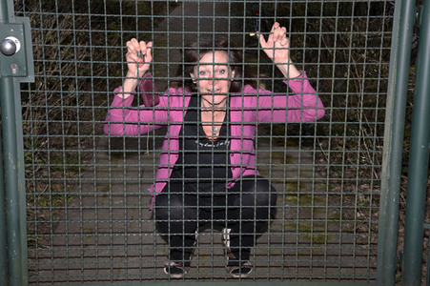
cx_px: 215
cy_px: 143
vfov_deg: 21.9
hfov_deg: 32.4
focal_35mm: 62
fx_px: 740
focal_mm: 62
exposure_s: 1/160
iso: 500
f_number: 9
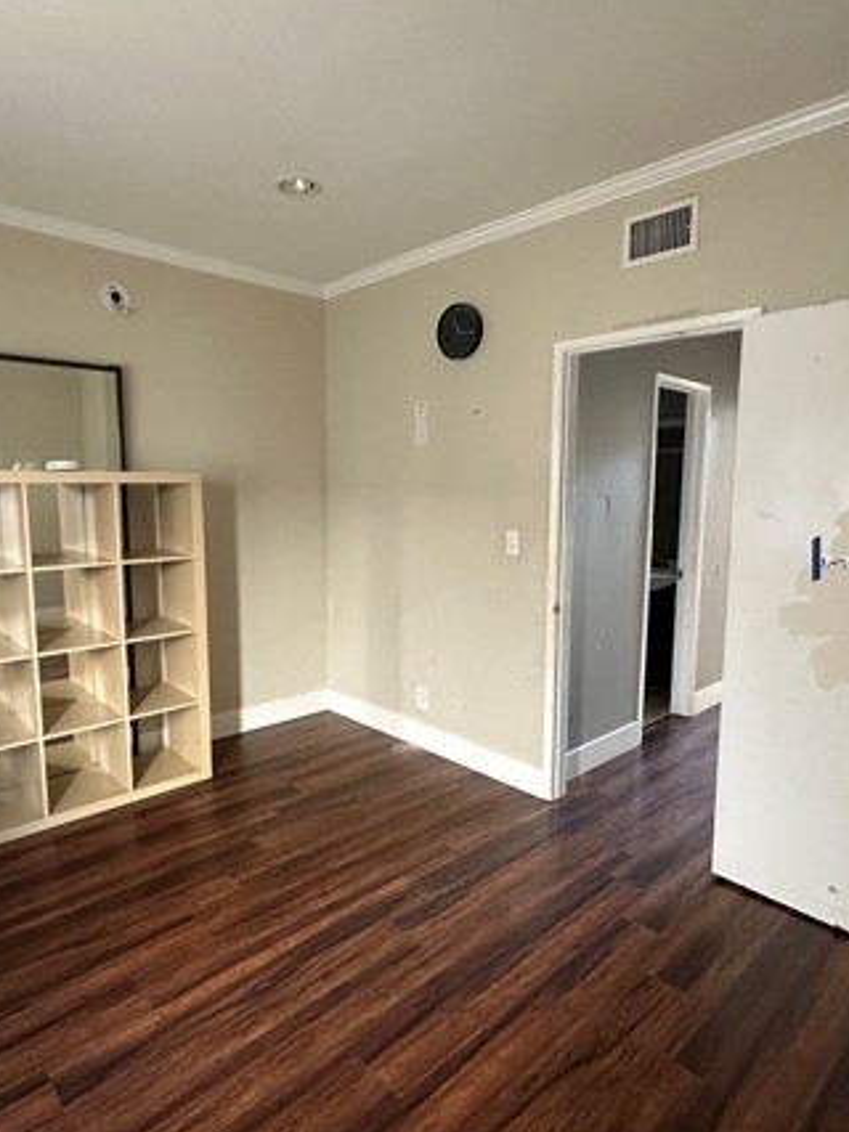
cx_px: 403
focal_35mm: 21
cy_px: 565
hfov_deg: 63.4
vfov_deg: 79.0
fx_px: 687
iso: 400
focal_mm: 2.22
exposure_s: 1/60
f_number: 2.2
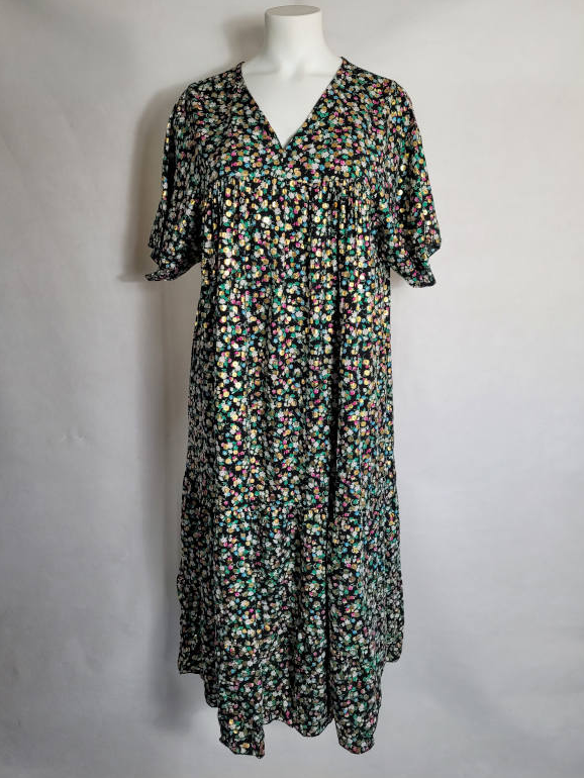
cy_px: 386
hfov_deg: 51.4
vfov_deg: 65.3
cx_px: 284
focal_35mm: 27
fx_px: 607
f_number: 1.8
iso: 250
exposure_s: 1/100
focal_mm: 5.4
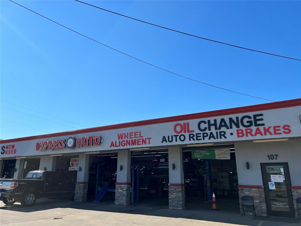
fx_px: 226
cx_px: 150
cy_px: 113
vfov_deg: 53.1
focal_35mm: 26
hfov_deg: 67.3
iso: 50
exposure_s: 1/5587
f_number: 1.5
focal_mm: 5.7
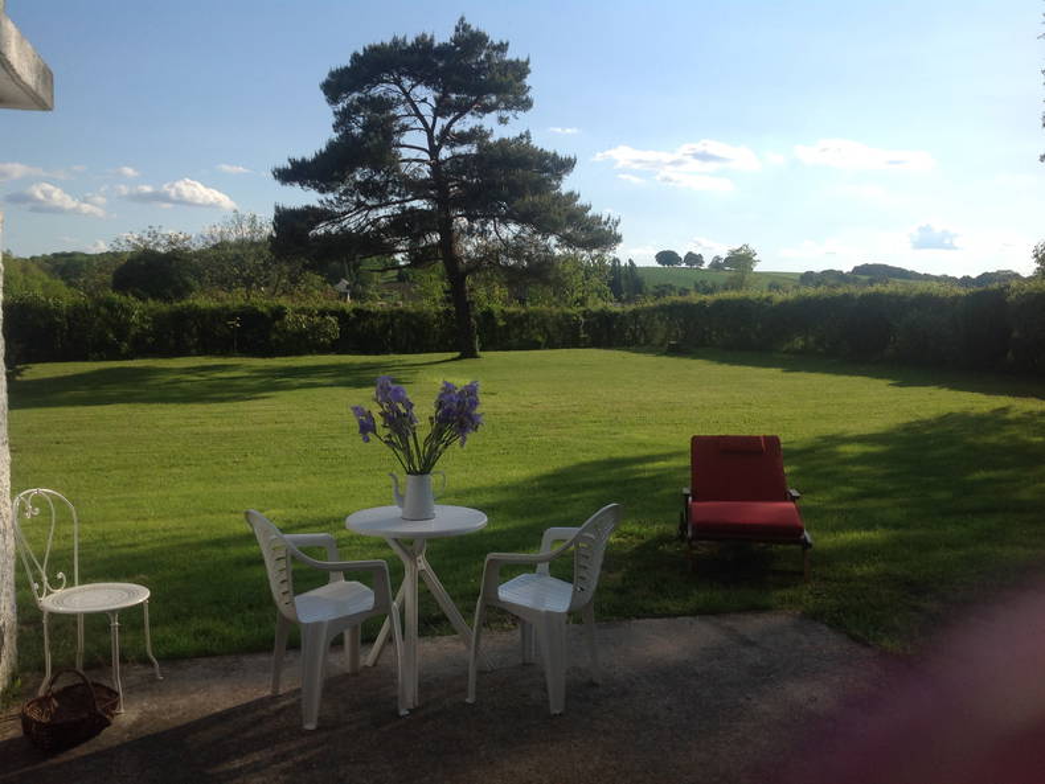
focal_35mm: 35
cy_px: 392
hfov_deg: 52.6
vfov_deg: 40.7
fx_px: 1057
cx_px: 522
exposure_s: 1/1890
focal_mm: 4.28
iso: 50
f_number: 2.4
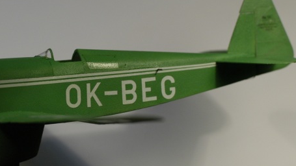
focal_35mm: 138
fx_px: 1083
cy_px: 80
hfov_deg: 15.5
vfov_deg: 8.8
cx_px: 70
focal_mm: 50
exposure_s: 1/250
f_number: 4
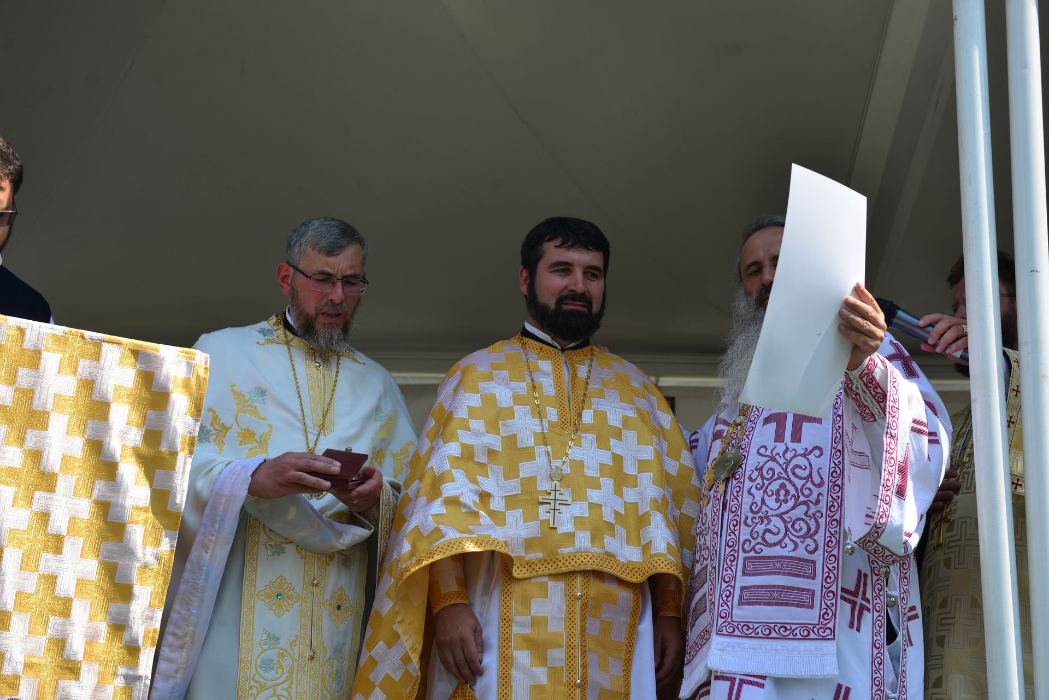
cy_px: 350
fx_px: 1807
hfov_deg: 32.4
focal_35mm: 62
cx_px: 524
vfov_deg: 21.9
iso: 100
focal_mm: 62
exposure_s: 1/400
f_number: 4.5
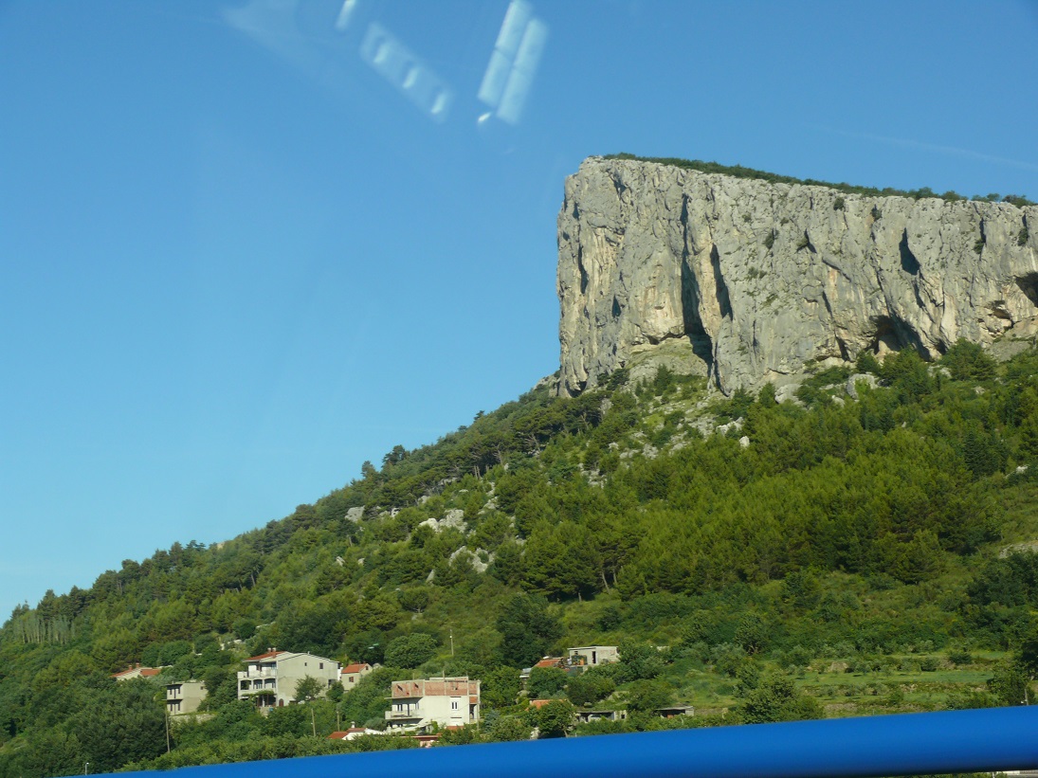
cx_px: 519
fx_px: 2039
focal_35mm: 68
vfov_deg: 21.6
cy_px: 389
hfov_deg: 28.6
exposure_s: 1/500
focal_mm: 14.3
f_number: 5.6
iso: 100
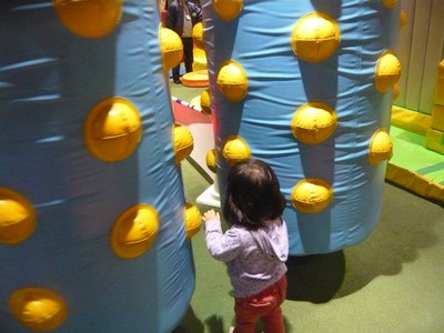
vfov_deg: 49.7
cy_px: 166
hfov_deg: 63.4
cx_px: 222
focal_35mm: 28
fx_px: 359
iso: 800
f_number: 2.8
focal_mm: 4.6
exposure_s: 1/40
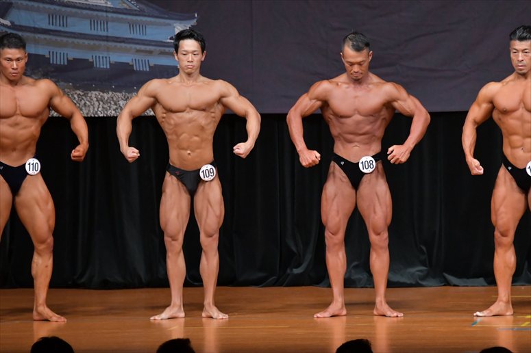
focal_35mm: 285
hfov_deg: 7.2
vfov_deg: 4.8
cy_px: 176
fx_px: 4202
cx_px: 266
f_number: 5.6
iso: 5000
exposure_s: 1/400
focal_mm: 190
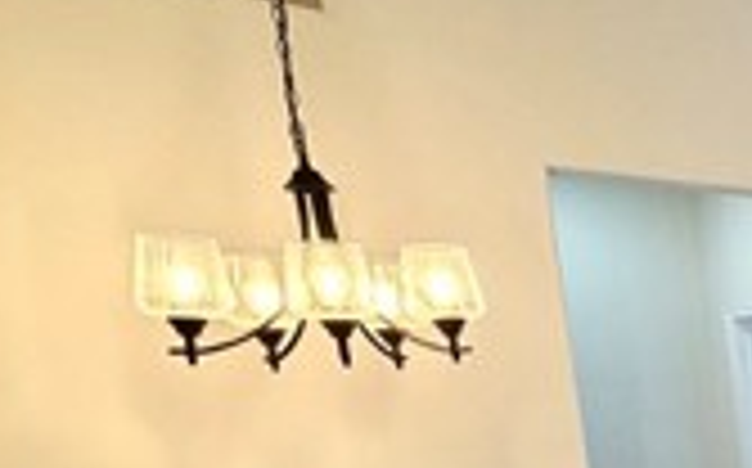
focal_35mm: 57
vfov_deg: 21.2
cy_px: 554
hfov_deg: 21.1
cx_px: 1405
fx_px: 1167
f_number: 2.2
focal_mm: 2.22
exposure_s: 1/120
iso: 160
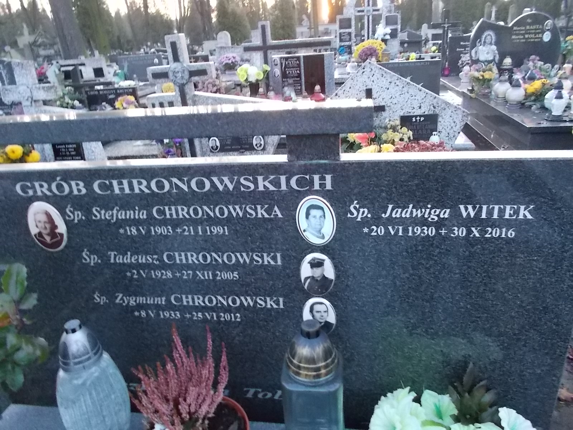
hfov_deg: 67.3
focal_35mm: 26
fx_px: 430
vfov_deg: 53.1
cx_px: 286
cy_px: 215
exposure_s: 1/40
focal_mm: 4.6
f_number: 3.2
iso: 400
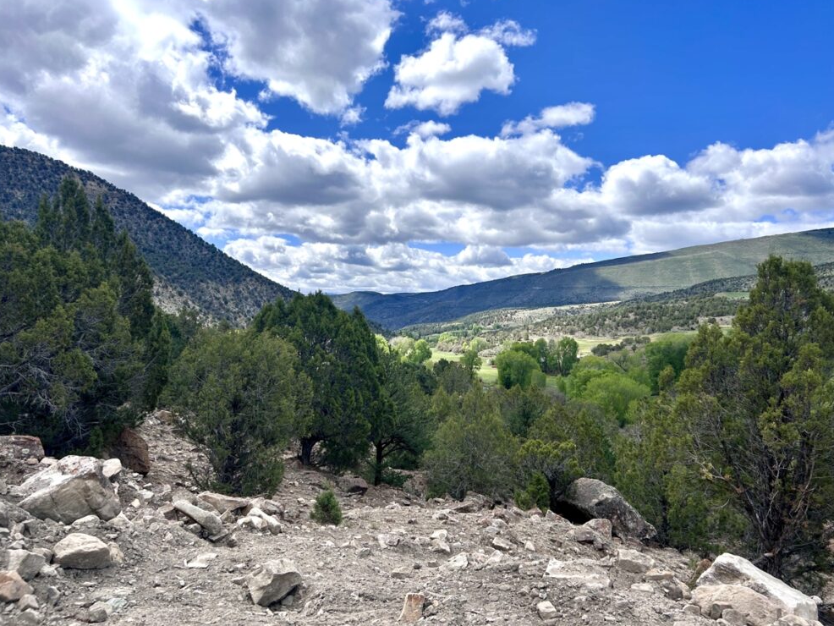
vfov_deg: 51.4
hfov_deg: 65.3
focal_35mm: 27
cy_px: 302
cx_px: 429
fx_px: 651
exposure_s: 1/7463
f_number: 1.5
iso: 50
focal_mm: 5.7
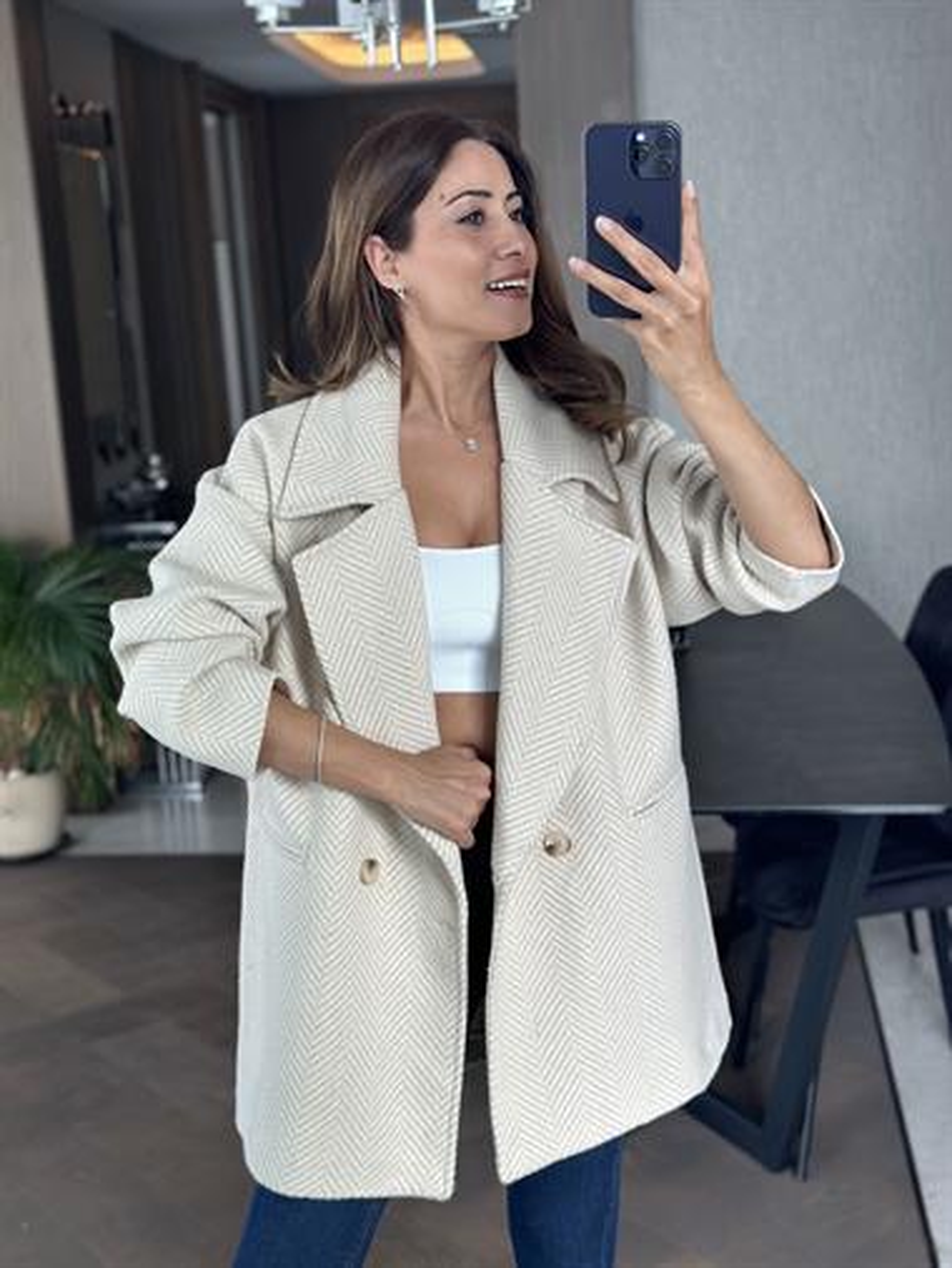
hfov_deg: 30.3
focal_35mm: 48
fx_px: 1759
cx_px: 476
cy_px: 634
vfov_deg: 39.6
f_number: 1.78
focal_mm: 6.86
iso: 125
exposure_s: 1/86
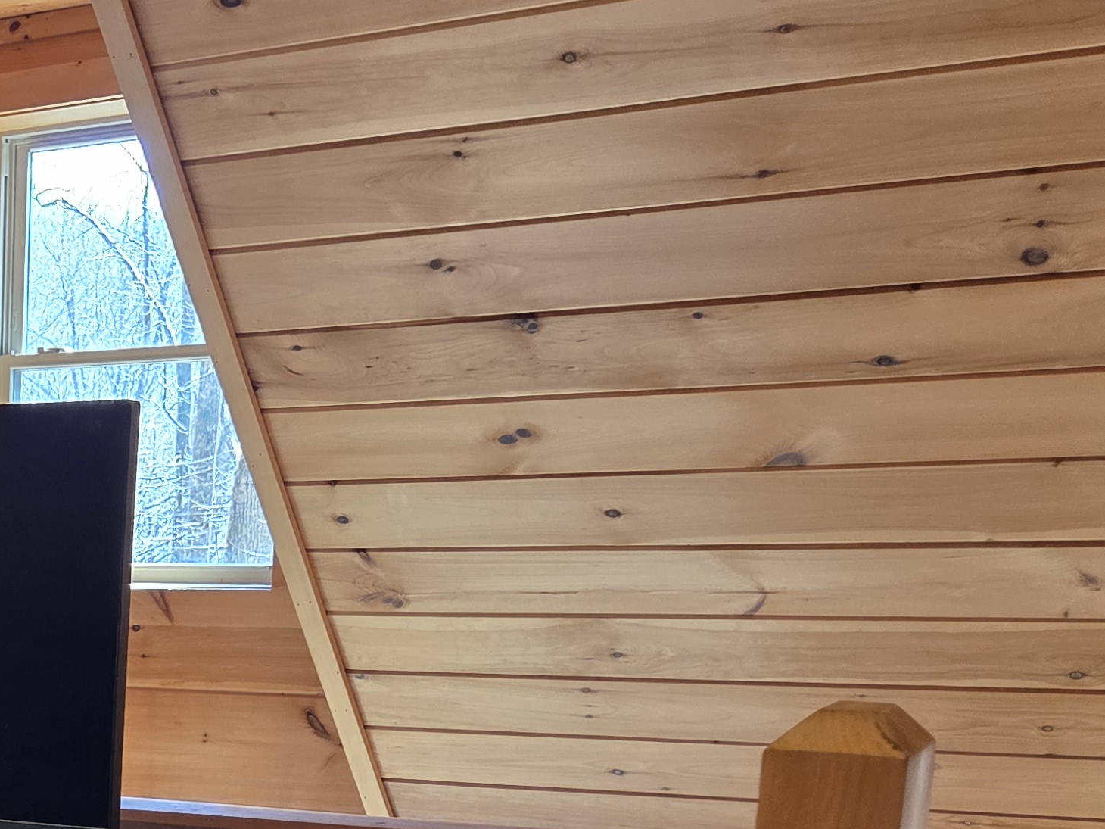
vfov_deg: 21.9
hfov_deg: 27.6
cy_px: 930
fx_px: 2011
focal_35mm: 63
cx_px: -167
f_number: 1.8
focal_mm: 5.4
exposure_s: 1/120
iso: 200
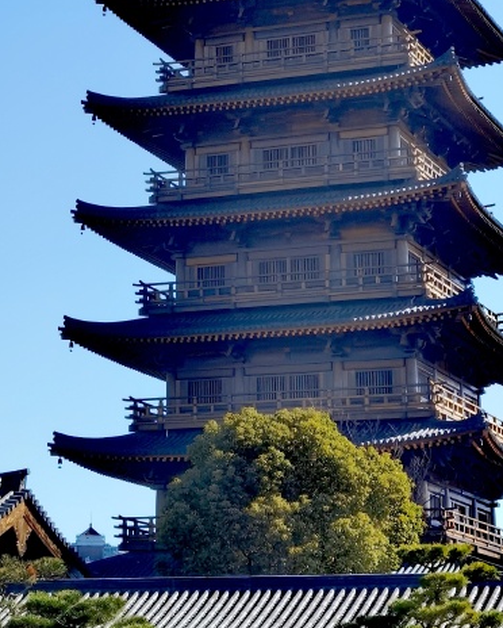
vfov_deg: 16.5
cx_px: 108
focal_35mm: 116
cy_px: 254
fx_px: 2156
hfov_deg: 13.3
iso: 50
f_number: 1.9
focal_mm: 6.71
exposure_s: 1/6329
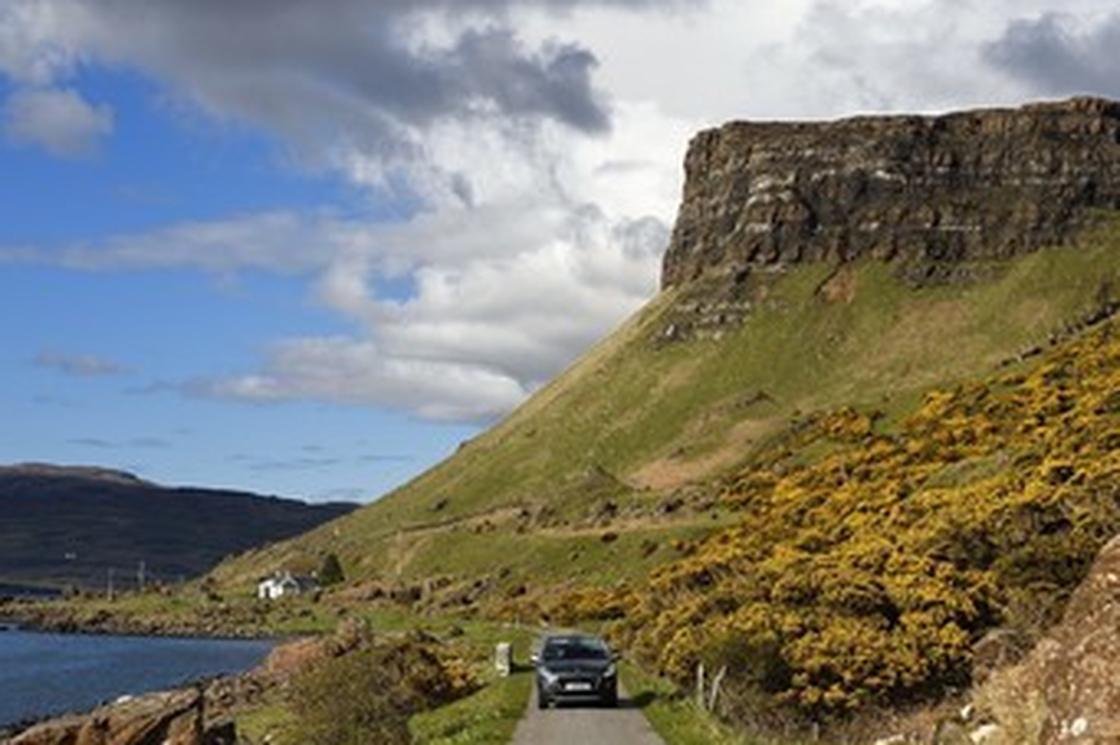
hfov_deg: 29.2
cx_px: 677
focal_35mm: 69
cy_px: 394
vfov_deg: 19.7
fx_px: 2146
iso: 200
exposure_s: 1/640
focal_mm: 56
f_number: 10
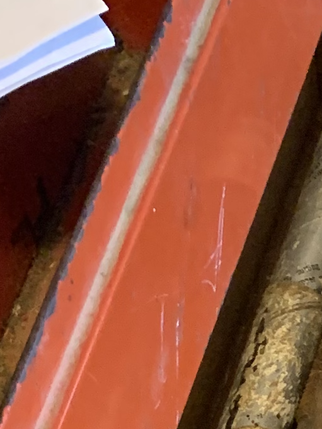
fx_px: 1909
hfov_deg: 9.3
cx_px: 534
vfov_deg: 10.7
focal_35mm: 154
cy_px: 1078
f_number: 1.8
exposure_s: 1/60
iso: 400
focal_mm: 4.25
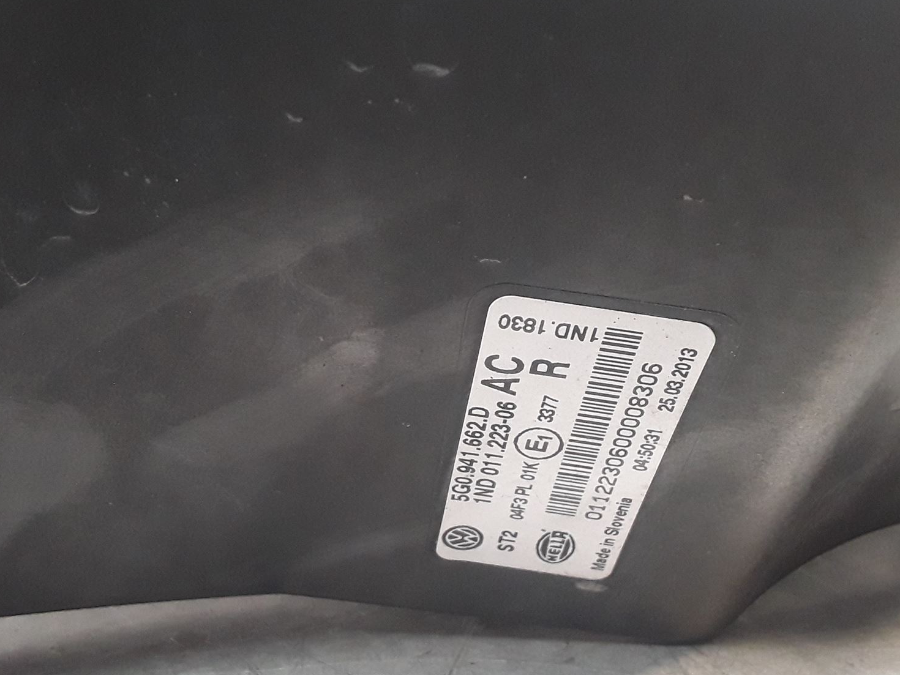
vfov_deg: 36.7
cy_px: 404
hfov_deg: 47.8
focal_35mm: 39
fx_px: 1014
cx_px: 405
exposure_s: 1/50
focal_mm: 2.91
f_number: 1.9
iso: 250
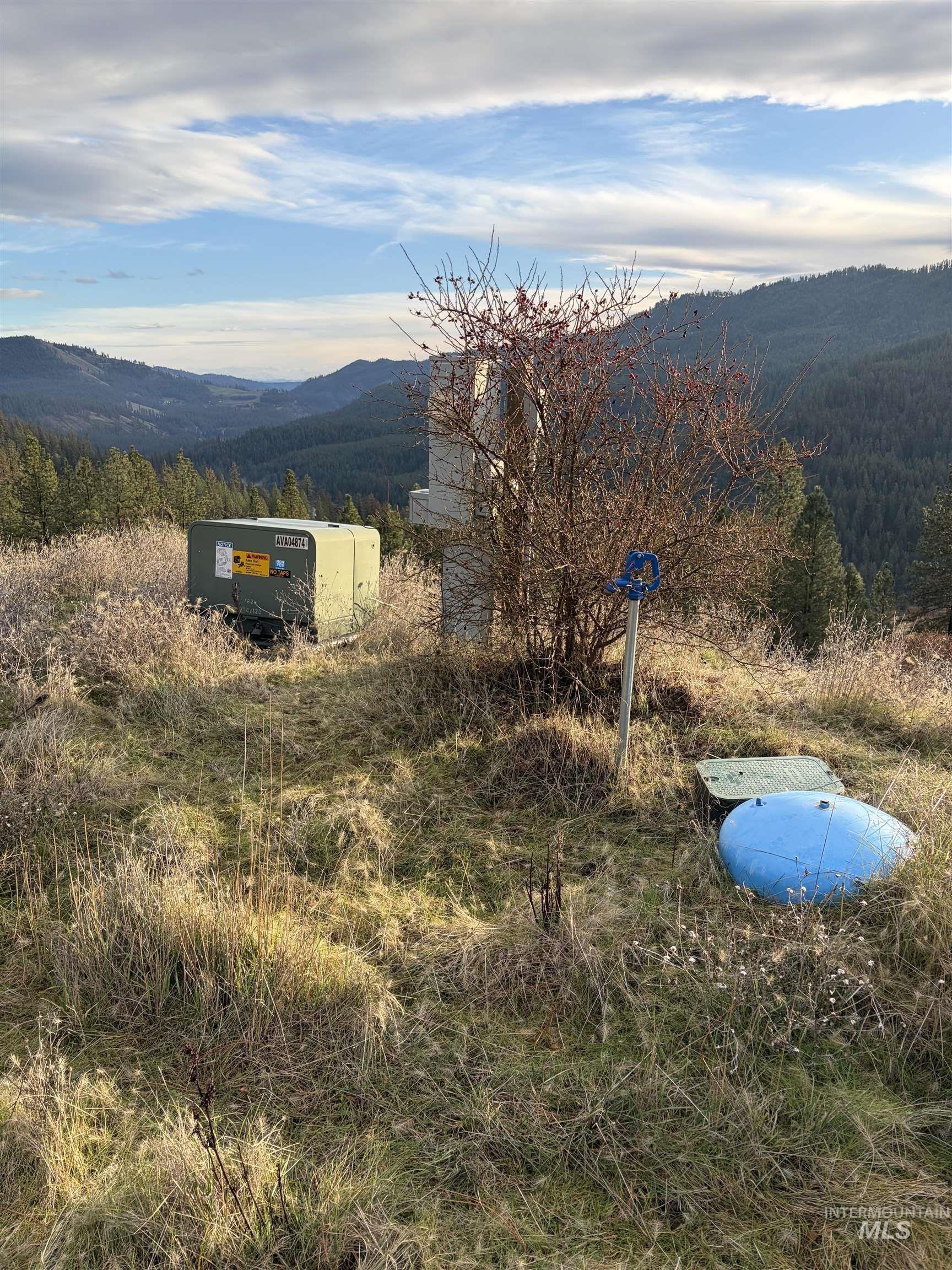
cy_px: 635
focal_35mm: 26
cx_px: 476
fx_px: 953
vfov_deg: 67.3
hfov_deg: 53.1
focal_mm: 5.96
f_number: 1.6
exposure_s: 1/933
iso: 50
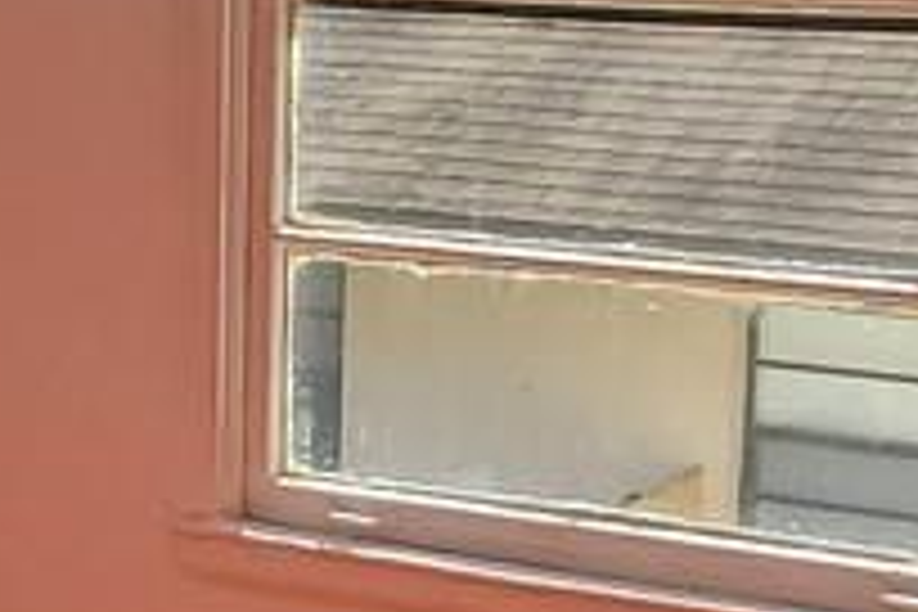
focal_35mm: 106
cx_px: -72
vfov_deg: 12.9
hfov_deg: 18.6
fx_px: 2703
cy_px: 356
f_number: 2.2
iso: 50
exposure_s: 1/203
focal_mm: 1.8
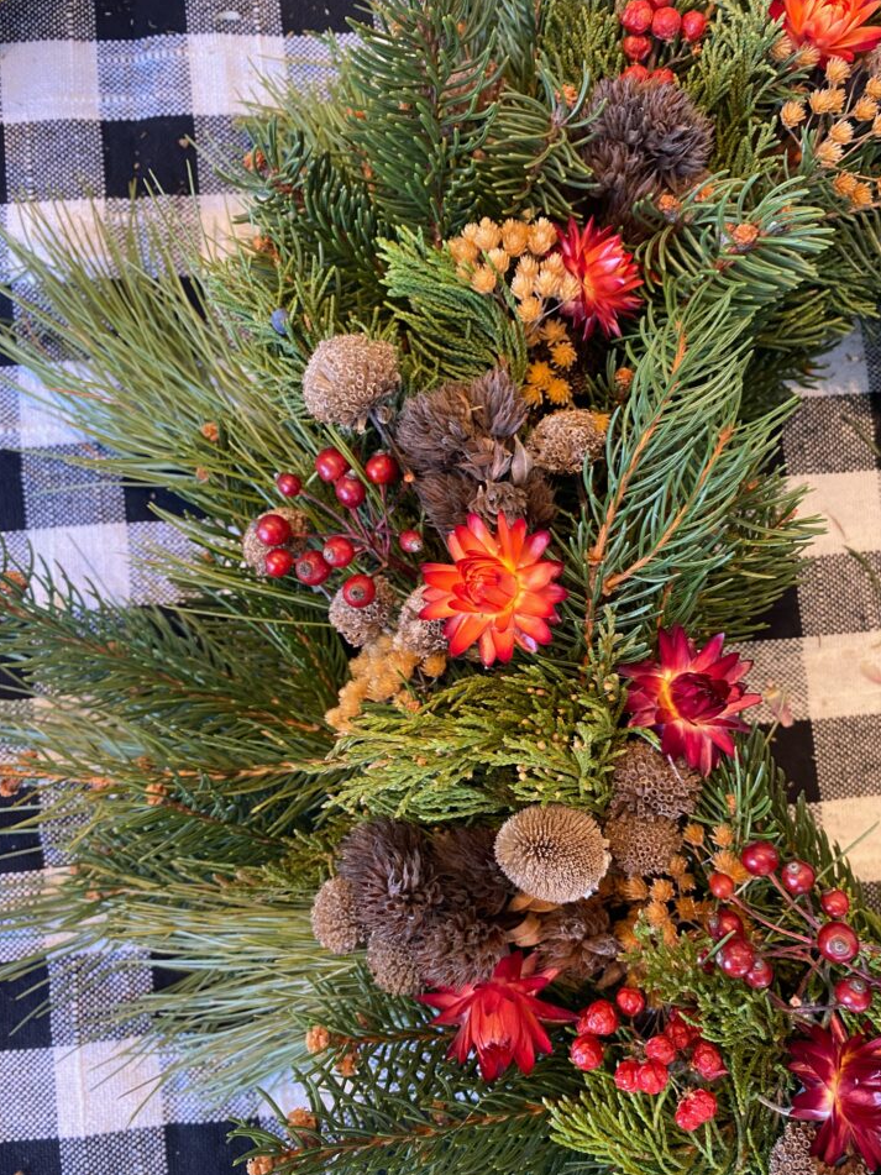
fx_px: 950
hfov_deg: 49.7
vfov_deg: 63.4
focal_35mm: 28
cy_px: 598
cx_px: 446
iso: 250
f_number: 1.8
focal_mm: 4.25
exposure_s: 1/60
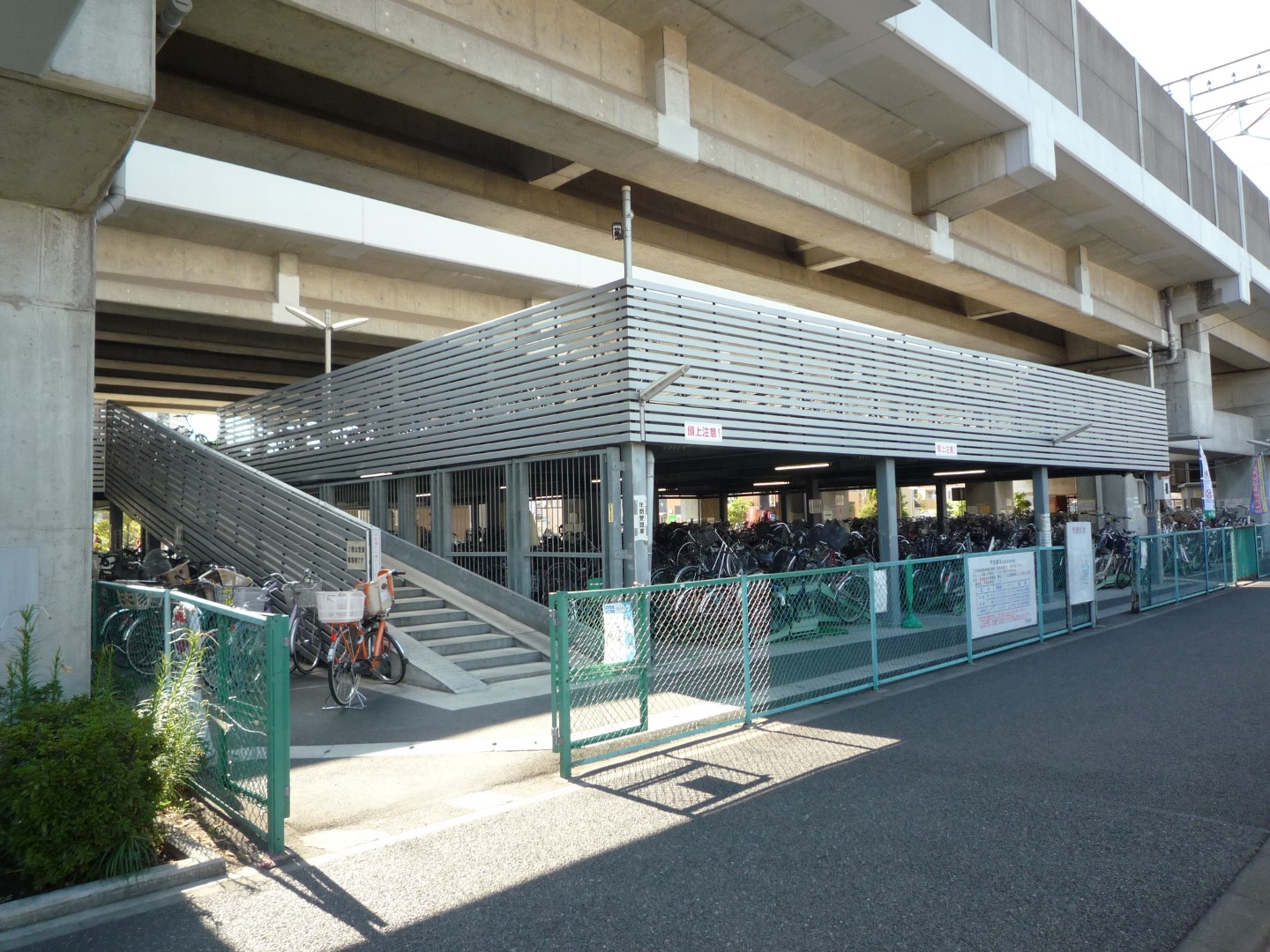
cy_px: 476
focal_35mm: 25
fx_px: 917
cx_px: 635
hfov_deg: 69.4
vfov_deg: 54.9
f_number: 2.8
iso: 100
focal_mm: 4.4
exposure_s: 1/200
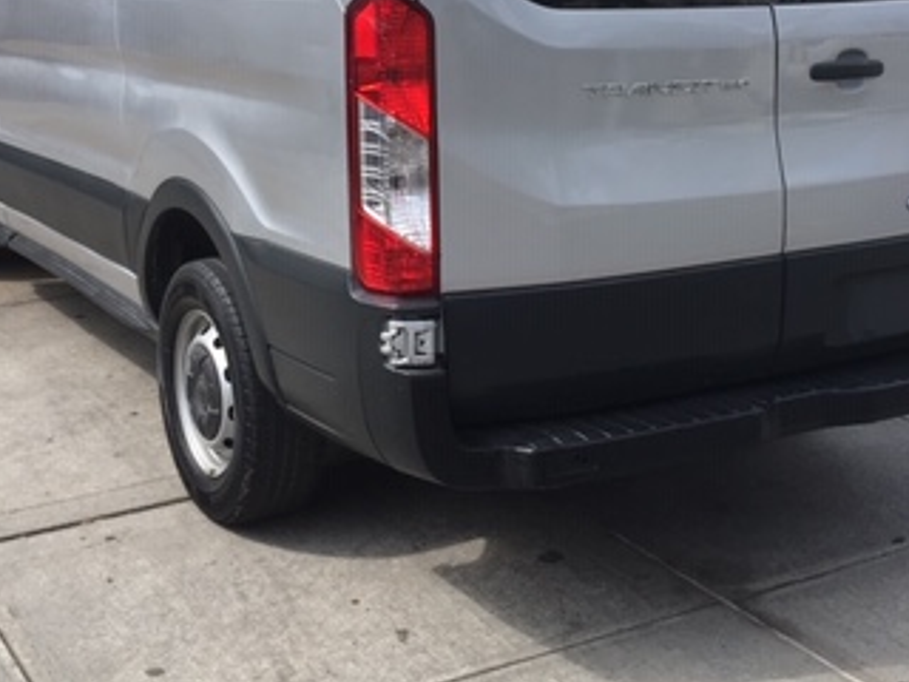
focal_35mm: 58
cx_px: 500
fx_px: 1523
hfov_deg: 33.2
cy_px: 148
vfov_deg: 24.9
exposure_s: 1/1326
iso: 25
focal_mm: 4.15
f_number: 2.2
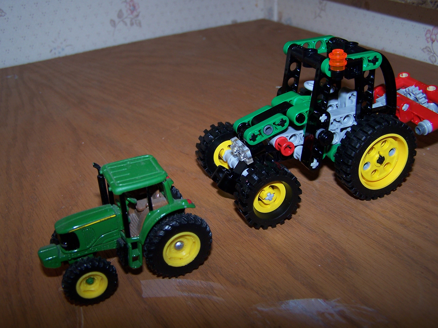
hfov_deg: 49.0
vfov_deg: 37.7
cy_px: 164
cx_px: 219
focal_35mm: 38
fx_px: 481
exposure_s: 1/60
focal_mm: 6.3
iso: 80
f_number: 2.8
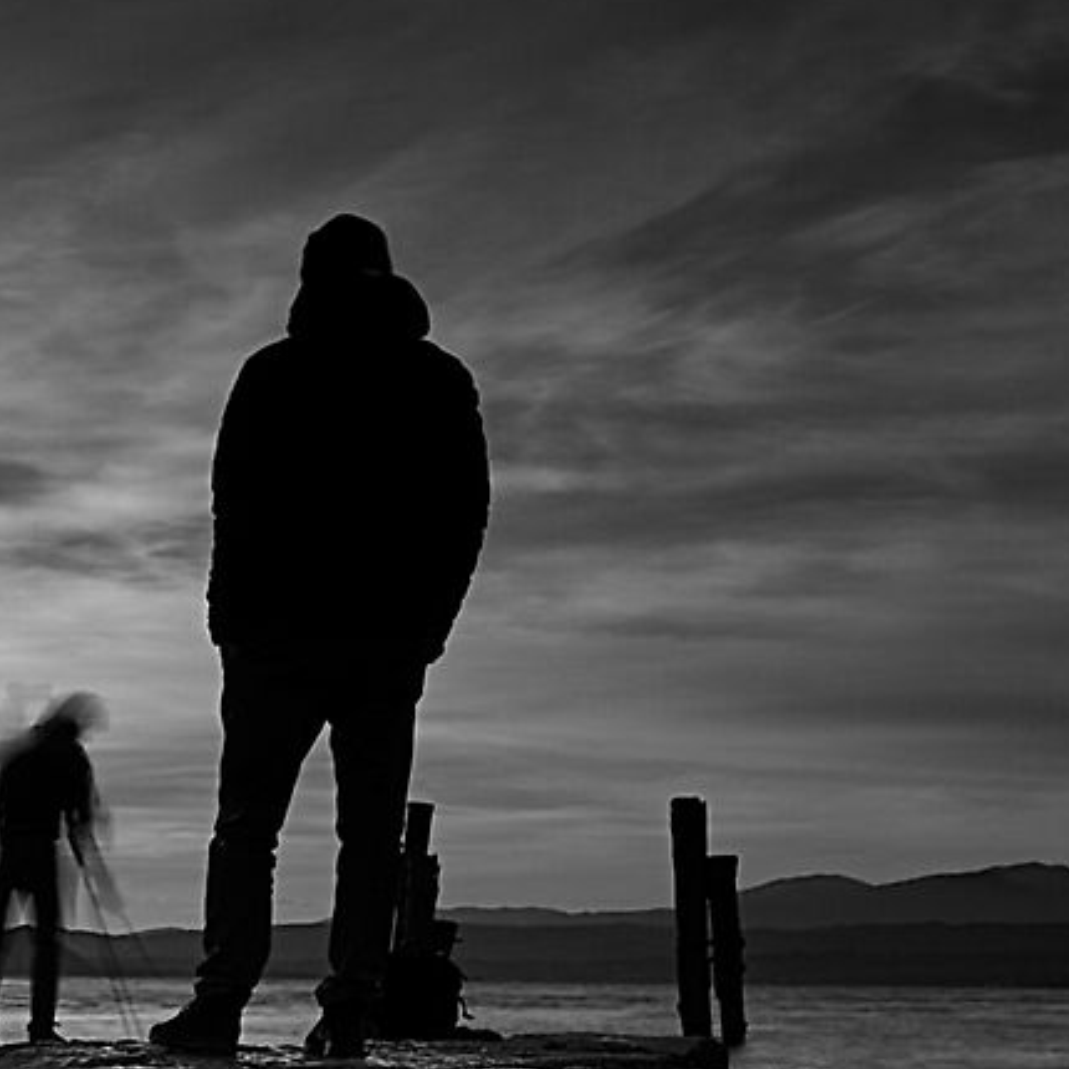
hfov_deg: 19.6
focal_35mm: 76
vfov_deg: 22.0
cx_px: -567
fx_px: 2655
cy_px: 1039
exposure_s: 3
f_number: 10
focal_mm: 16
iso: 100
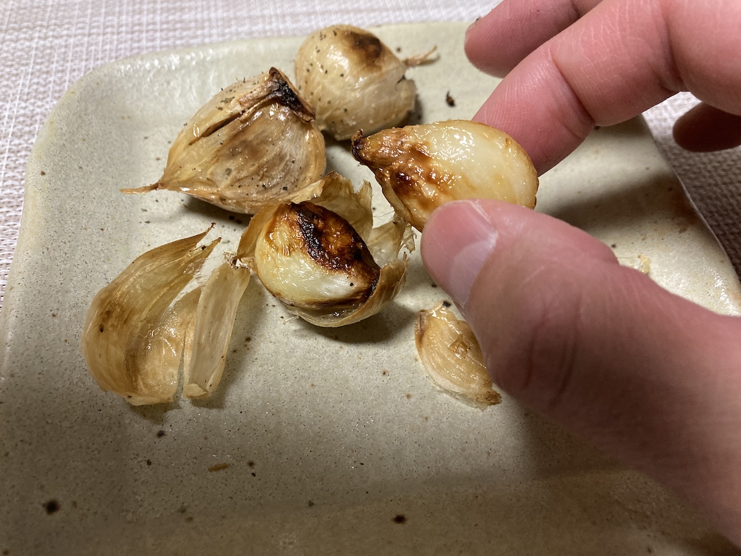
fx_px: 599
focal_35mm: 28
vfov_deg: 49.7
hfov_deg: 63.4
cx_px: 370
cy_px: 278
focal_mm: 3.99
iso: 200
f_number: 1.8
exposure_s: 1/50
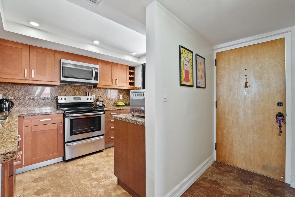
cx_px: 148
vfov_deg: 77.3
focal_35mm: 15
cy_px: 98
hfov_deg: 100.4
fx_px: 123
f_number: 8
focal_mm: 10
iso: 2000
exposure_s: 1/15
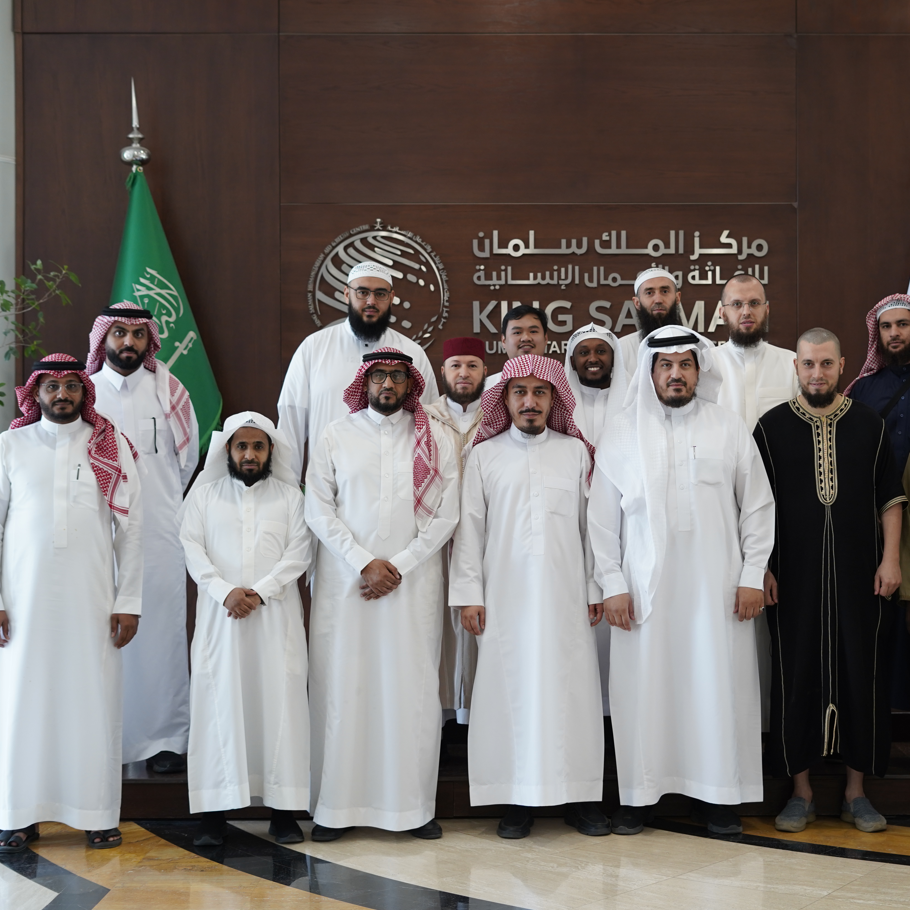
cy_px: 456
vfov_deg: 26.9
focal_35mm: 64
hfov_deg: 26.7
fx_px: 1903
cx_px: 601
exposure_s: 1/160
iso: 800
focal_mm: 50
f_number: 2.8
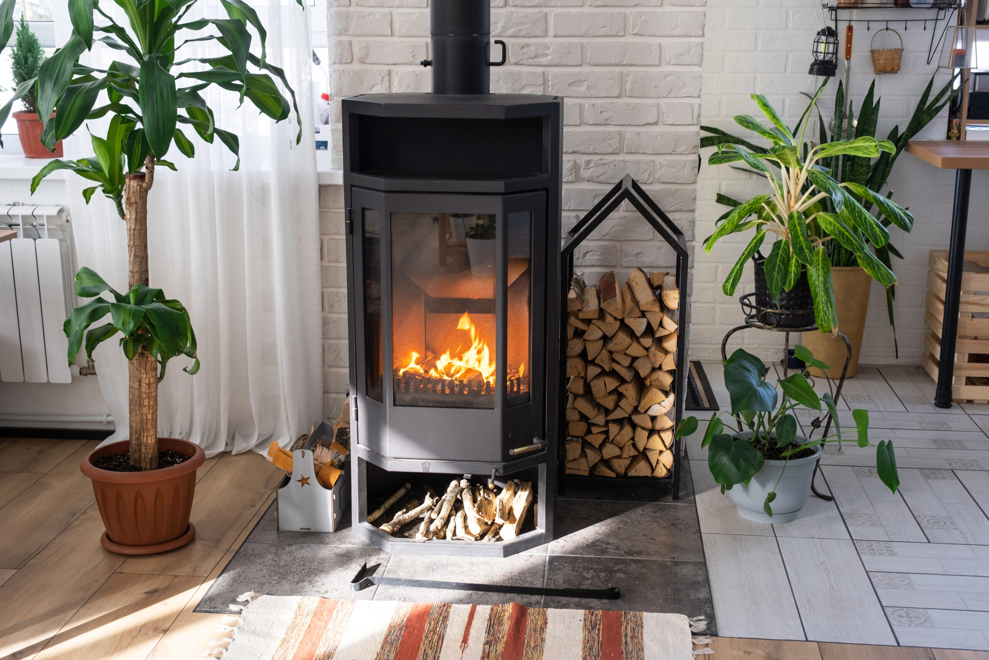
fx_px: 1126
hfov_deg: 47.4
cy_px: 330
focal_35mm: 41
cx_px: 494
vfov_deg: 32.6
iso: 160
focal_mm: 27.5
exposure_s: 1/60
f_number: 4
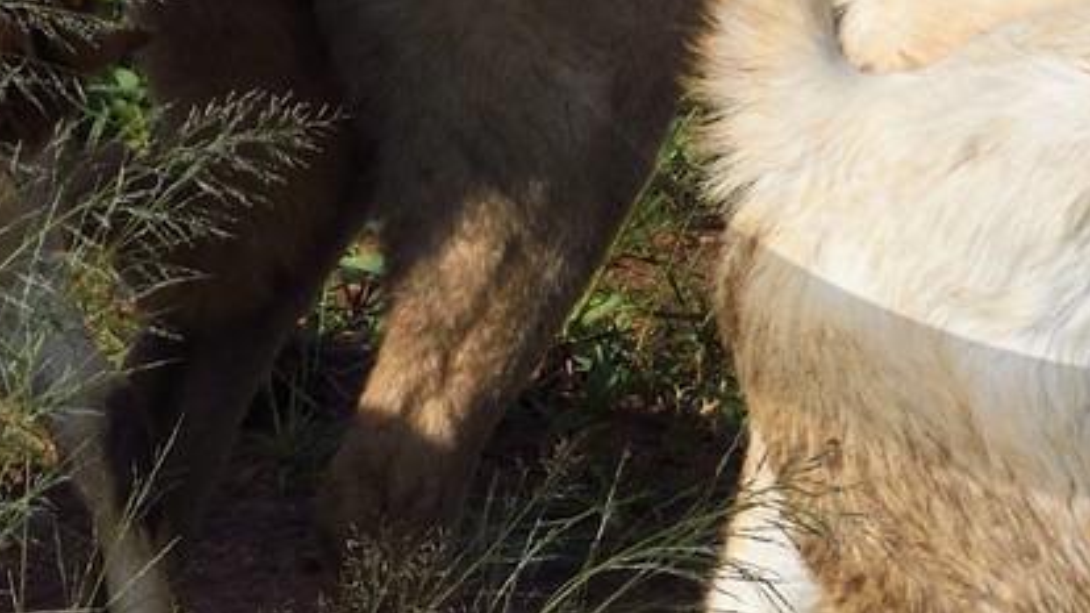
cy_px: -584
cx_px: 1264
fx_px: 6793
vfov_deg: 5.1
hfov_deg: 9.1
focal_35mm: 235
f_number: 18
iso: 400
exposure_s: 1/500
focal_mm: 58
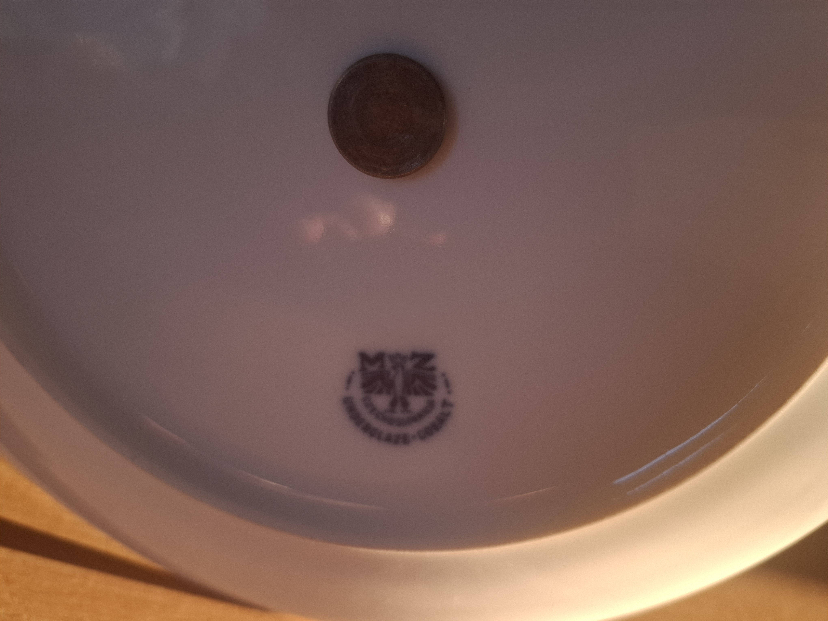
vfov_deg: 58.9
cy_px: 310
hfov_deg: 73.9
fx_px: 550
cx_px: 414
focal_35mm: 23
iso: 125
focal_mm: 5.54
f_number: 1.8
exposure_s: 1/100
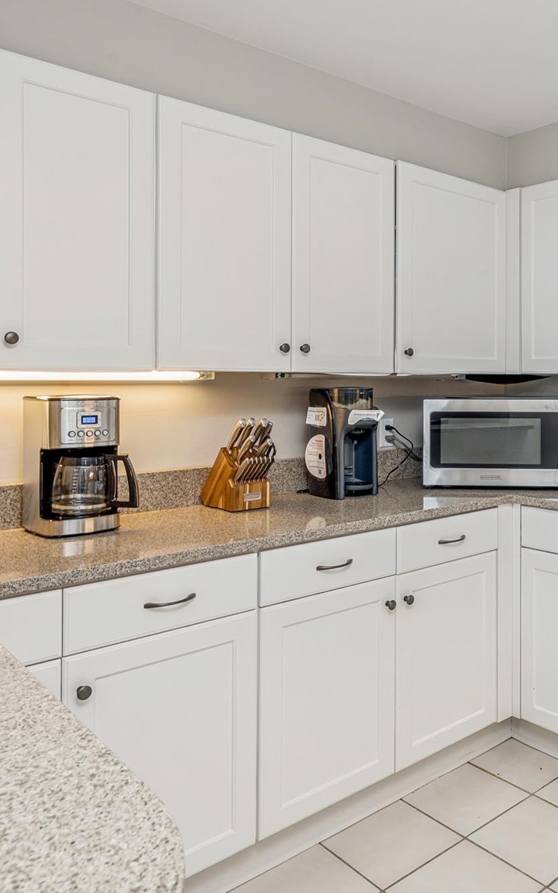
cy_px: 444
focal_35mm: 29
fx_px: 700
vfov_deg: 65.0
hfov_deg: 40.5
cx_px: 491
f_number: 11
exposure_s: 1/3.33
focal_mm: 18.5
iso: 200
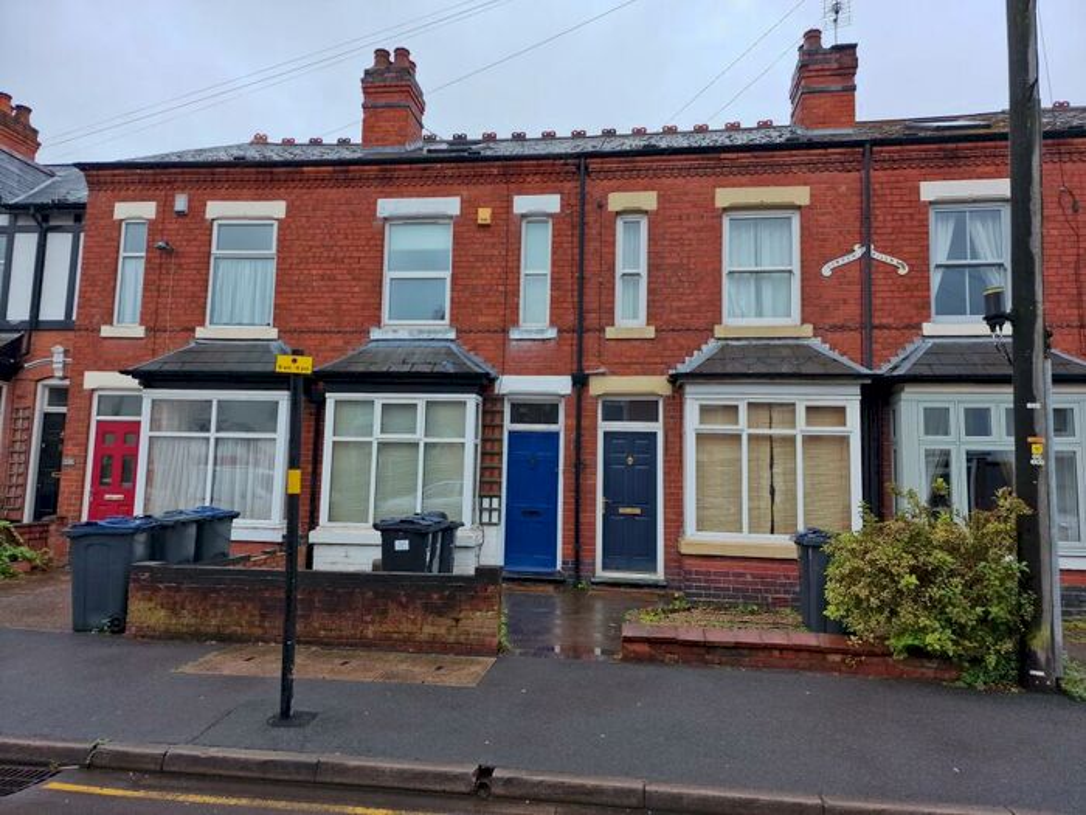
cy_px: 408
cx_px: 543
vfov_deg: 58.9
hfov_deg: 73.9
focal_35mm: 23
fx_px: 722
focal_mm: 6.4
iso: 50
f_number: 1.8
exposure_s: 1/270
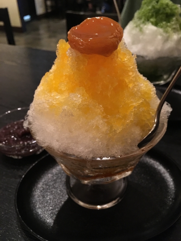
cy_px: 120
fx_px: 202
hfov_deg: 48.2
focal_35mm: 29
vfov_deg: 61.7
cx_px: 90
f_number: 2.2
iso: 200
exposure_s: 1/15
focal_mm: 4.15
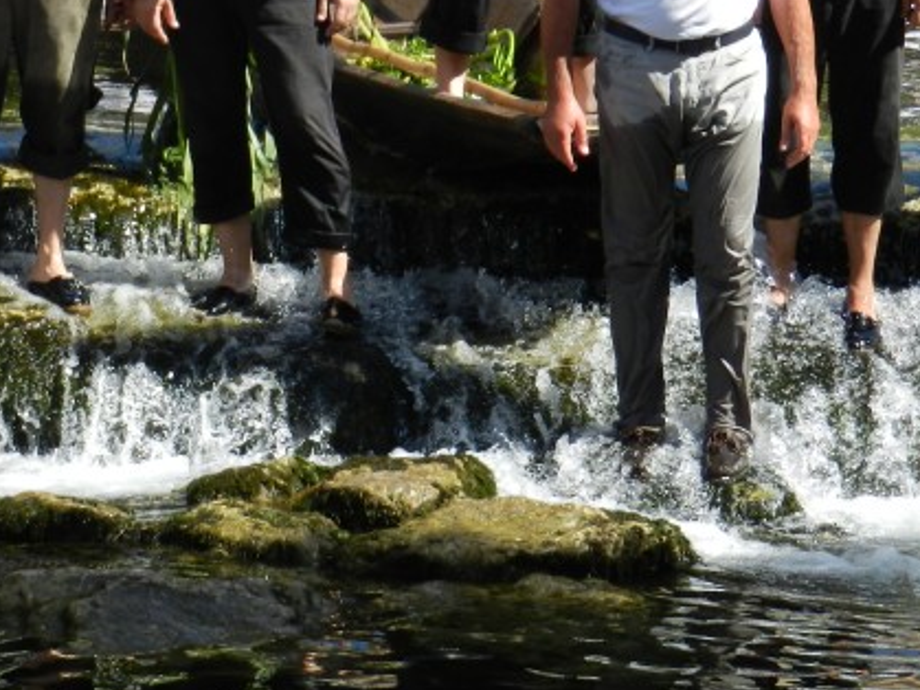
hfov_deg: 5.9
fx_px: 8927
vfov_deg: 4.4
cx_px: 233
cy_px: 97
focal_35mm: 336
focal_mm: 31.2
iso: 160
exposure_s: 1/400
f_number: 5.4
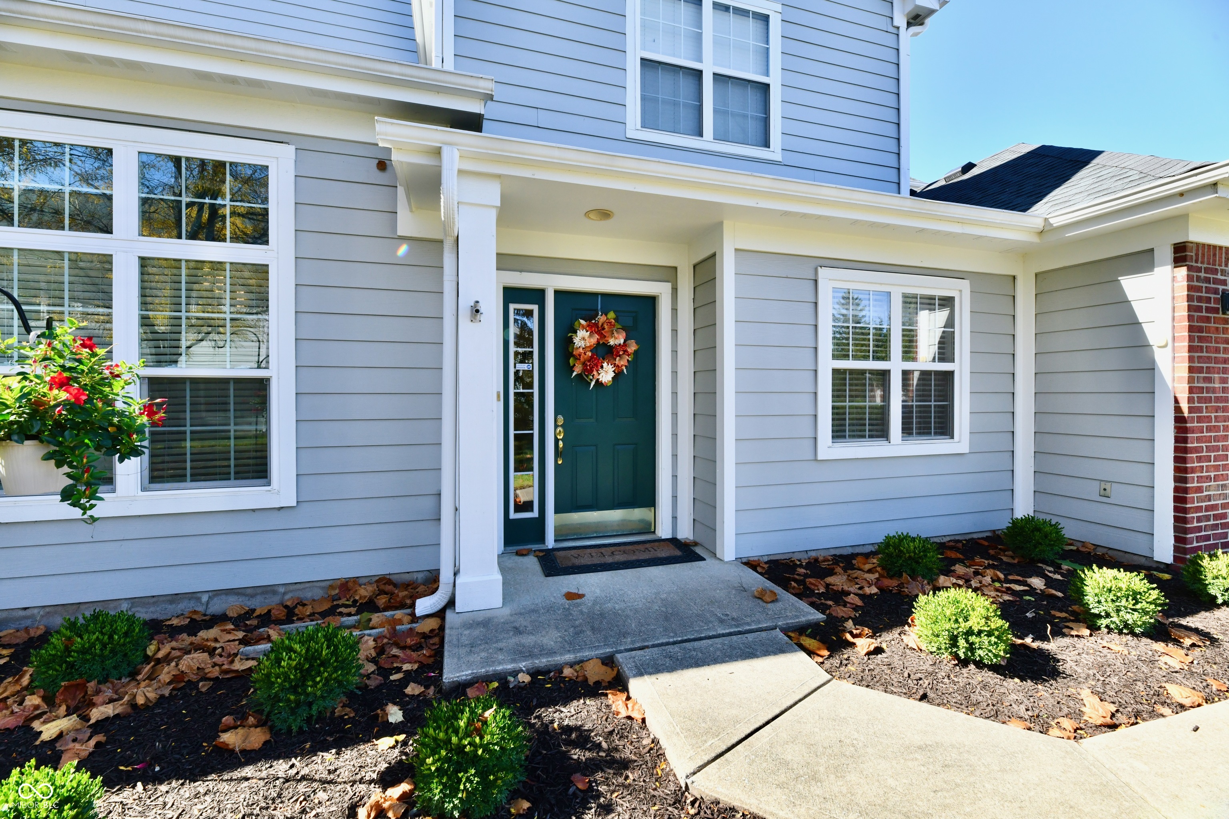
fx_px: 478
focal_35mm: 14
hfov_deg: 104.3
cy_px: 410
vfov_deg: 81.2
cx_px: 614
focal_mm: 14
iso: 640
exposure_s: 1/400
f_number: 10
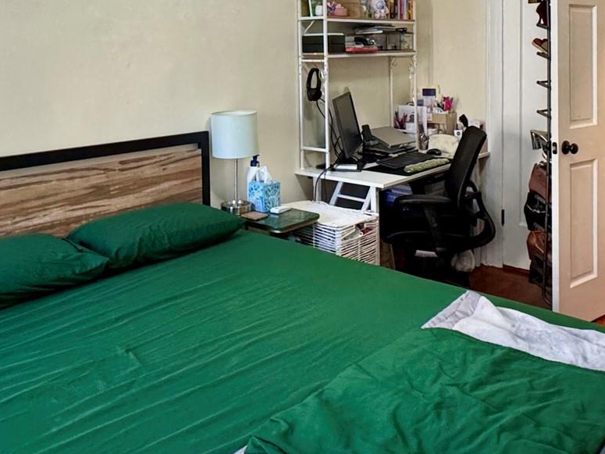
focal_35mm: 37
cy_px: 61
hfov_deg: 50.1
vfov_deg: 36.7
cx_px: 301
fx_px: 647
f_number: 2.2
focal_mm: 2.22
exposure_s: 1/60
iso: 320
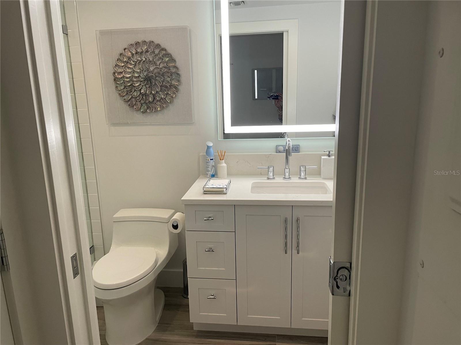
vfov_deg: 53.1
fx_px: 346
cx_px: 230
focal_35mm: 26
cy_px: 172
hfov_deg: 67.3
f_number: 1.6
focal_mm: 4.2
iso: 125
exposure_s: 1/57
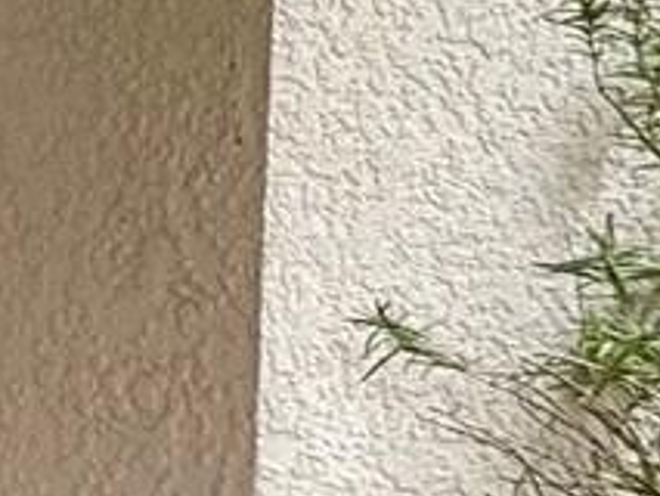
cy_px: 236
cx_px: -1370
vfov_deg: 14.1
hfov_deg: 11.0
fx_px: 2003
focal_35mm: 105
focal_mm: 2.22
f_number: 2.2
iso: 100
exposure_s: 1/108
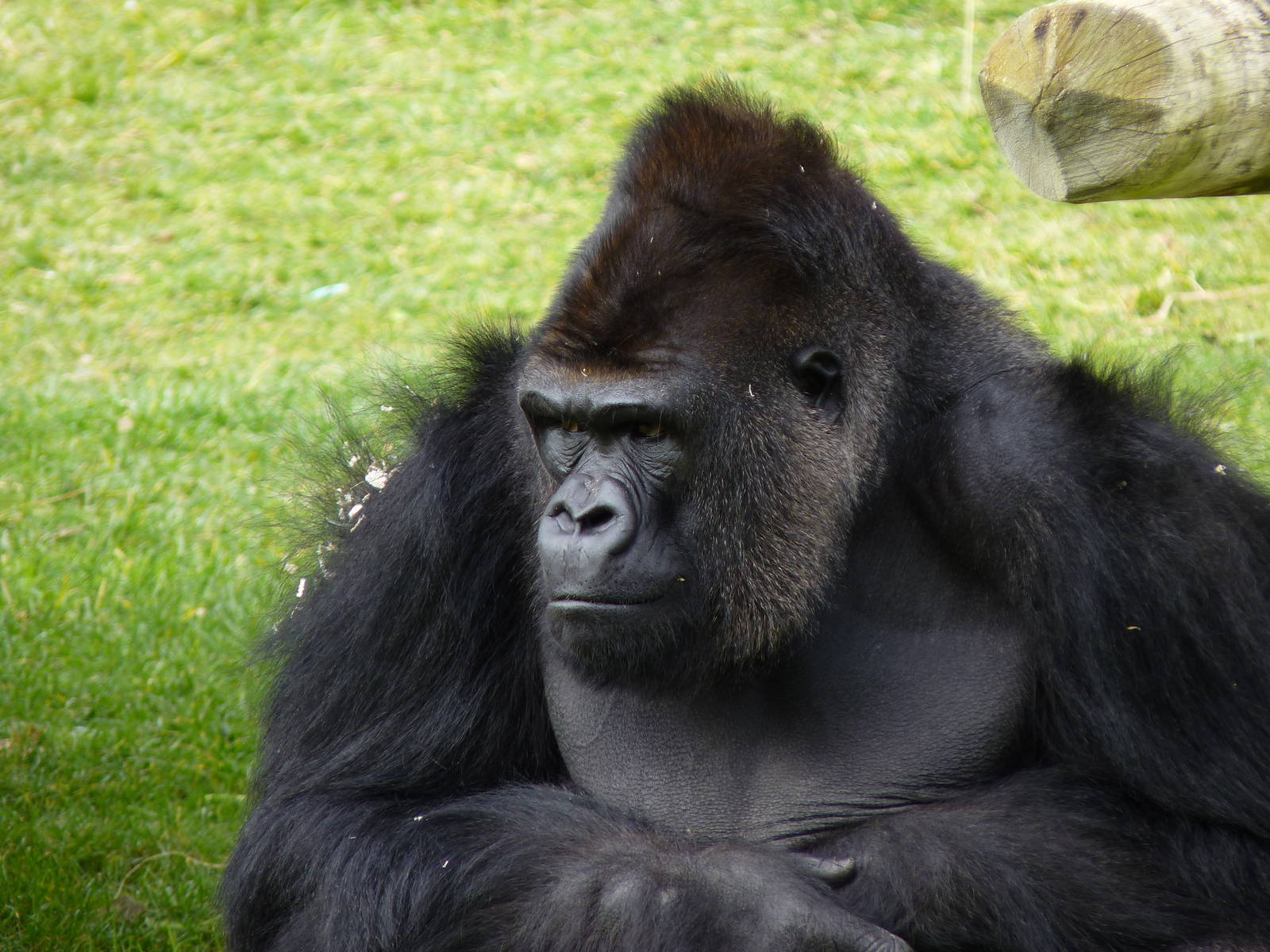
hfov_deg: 4.1
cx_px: 635
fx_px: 17830
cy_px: 476
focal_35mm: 486
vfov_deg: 3.1
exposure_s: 1/50
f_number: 4.4
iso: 80
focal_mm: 86.4
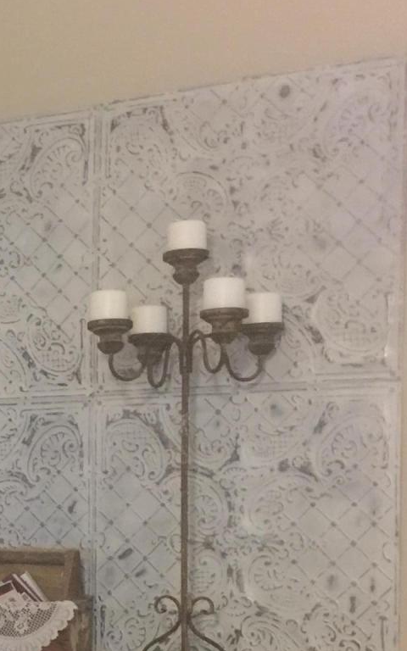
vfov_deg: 25.1
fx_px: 1420
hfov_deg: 15.2
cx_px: -181
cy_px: 573
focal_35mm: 80
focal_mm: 4.15
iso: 125
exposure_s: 1/4
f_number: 2.2
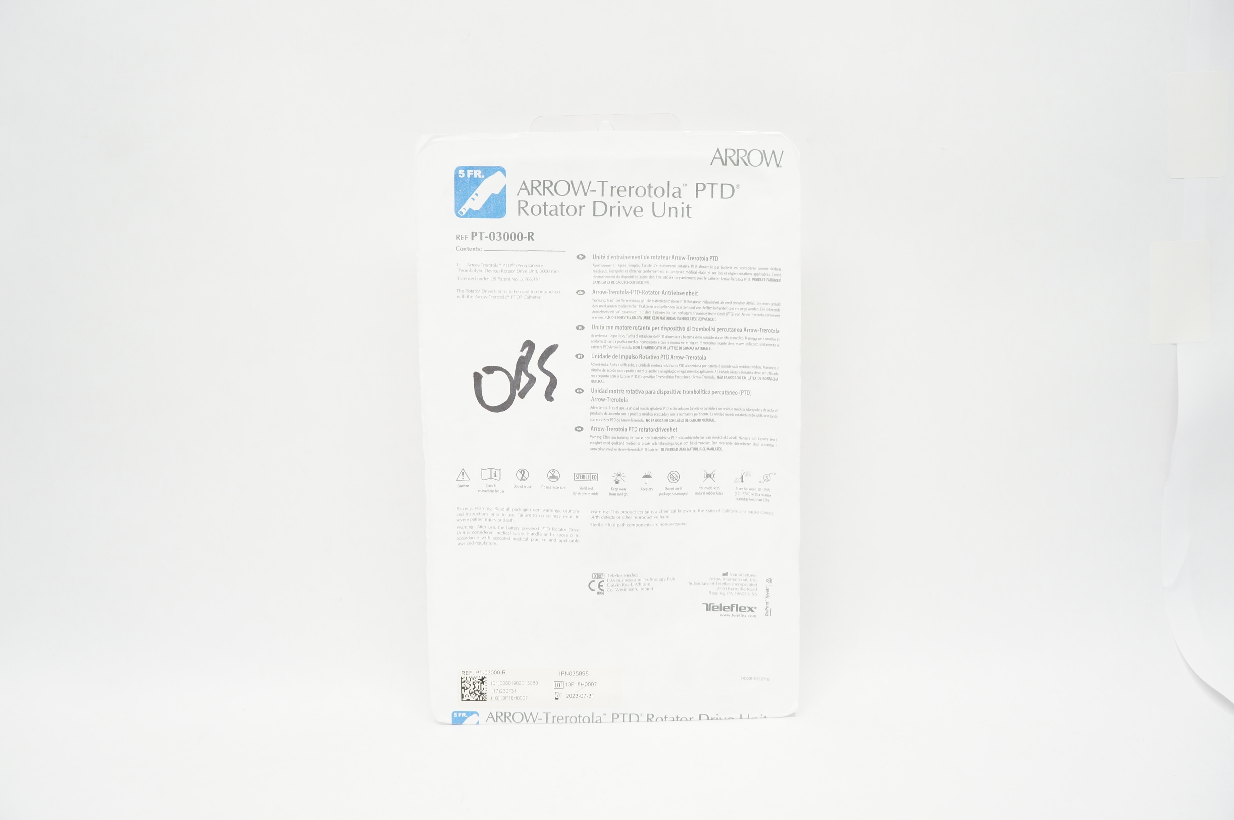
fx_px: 925
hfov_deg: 67.4
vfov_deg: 47.8
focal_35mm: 27
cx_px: 617
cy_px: 410
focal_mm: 18
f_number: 6.3
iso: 400
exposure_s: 1/30
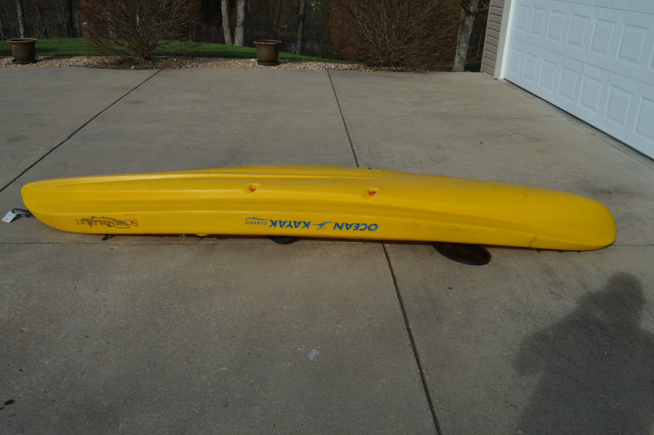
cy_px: 218
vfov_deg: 43.5
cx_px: 327
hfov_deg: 62.0
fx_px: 545
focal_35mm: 30
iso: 800
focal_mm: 20
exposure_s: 1/1000
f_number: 16
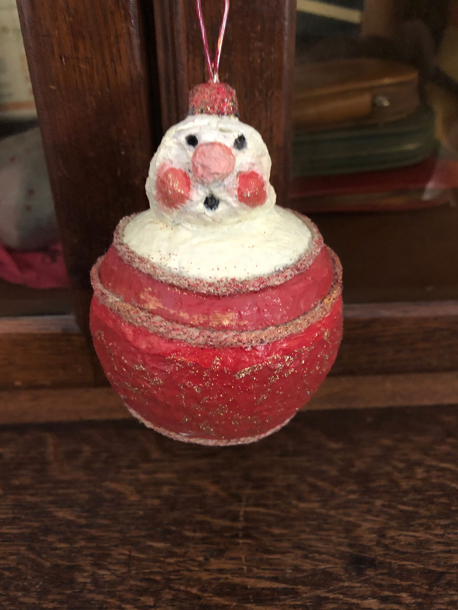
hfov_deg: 48.2
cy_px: 301
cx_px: 224
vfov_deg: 61.7
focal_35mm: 29
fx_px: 512
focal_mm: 4
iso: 80
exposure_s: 1/5
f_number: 1.8
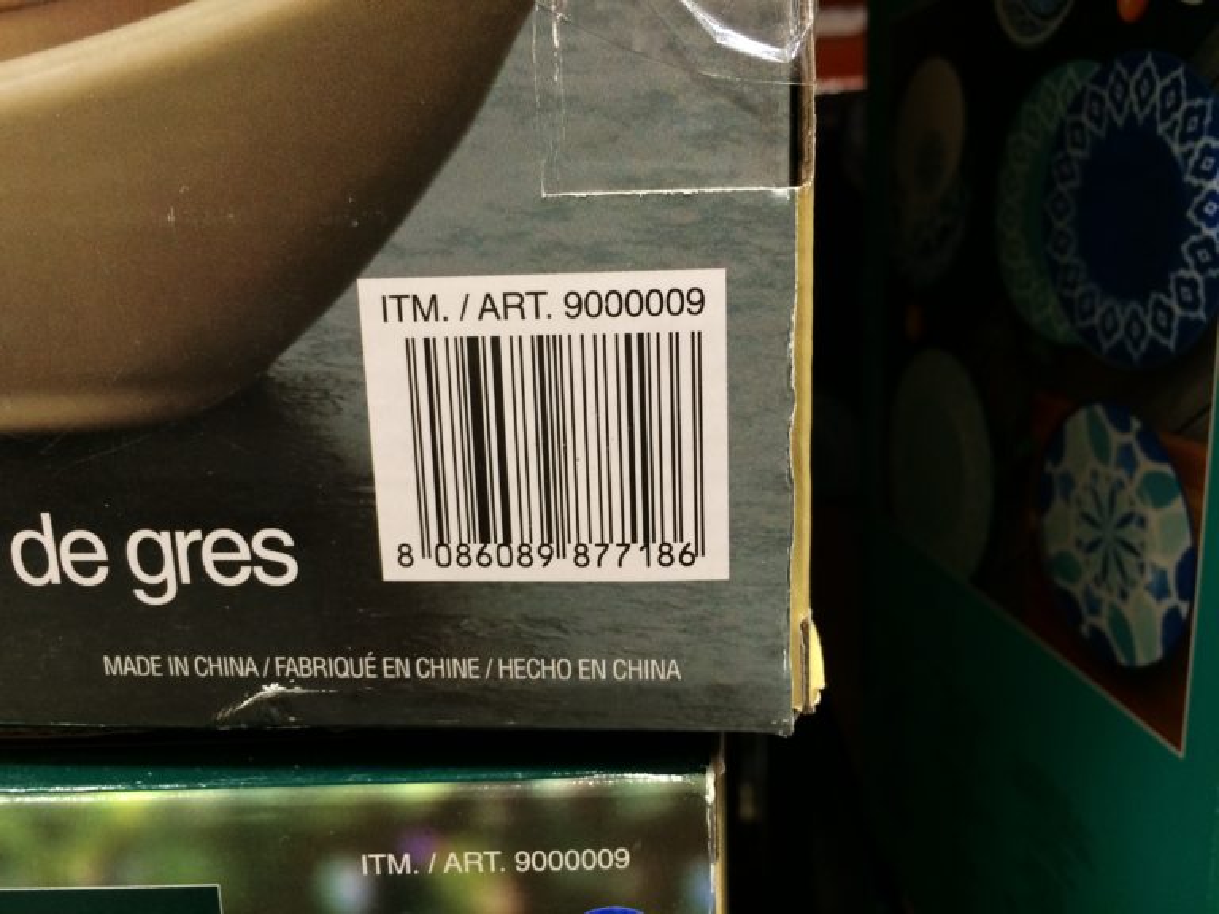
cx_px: 610
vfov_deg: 48.2
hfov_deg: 61.7
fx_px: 1021
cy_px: 457
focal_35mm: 29
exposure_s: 1/33
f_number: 2.2
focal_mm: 4.15
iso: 160
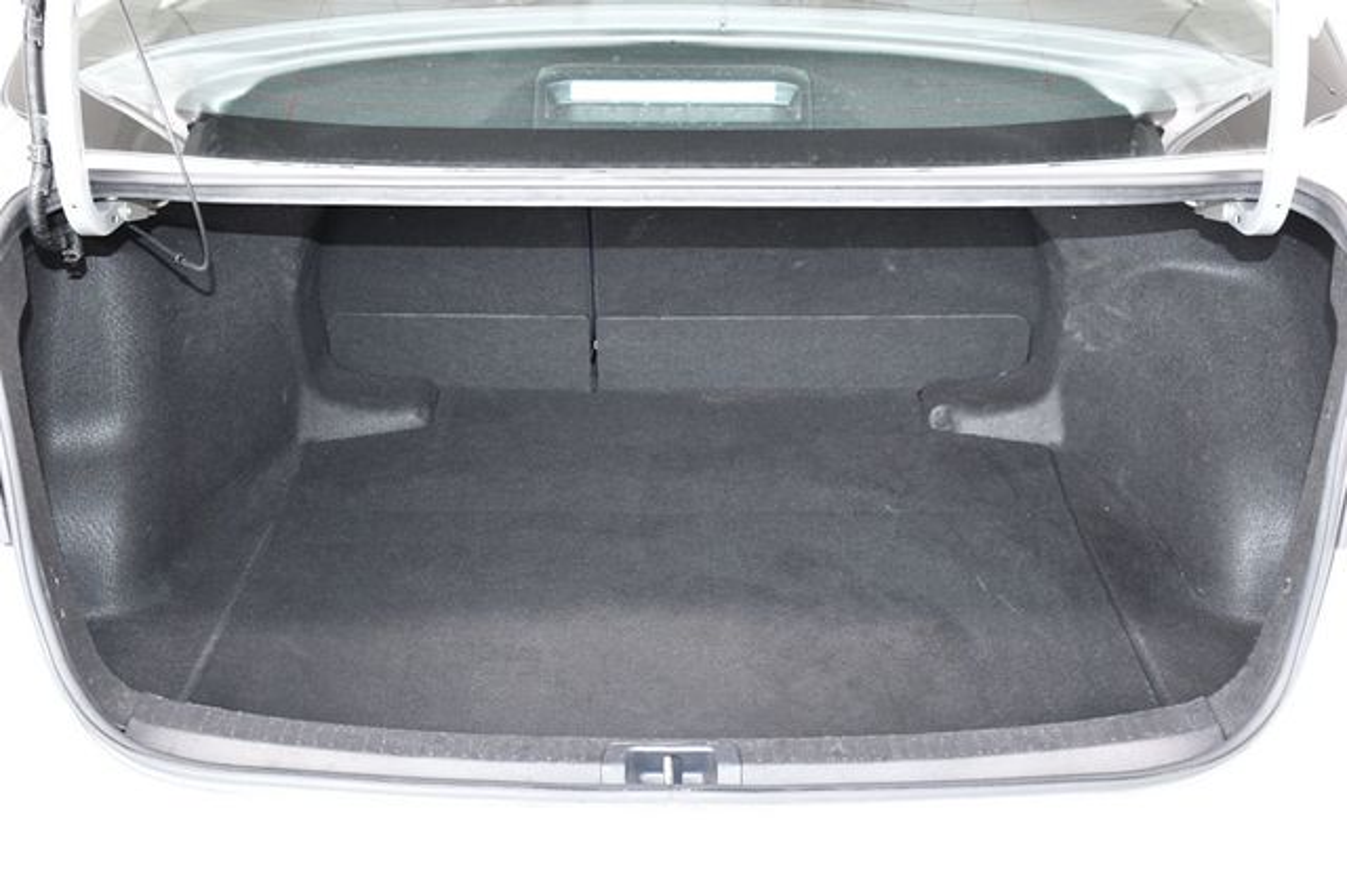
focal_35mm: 48
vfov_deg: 28.0
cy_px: 448
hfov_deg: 41.1
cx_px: 674
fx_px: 1795
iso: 2500
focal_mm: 32
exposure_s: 1/60
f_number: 6.3
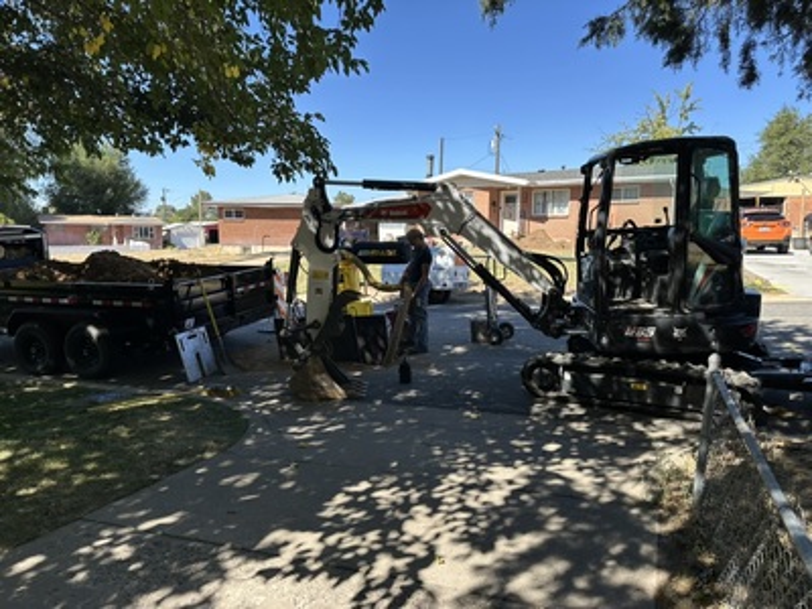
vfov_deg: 56.8
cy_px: 304
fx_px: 563
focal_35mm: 24
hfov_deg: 71.6
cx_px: 406
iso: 80
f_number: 1.78
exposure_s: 1/1880
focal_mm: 6.86
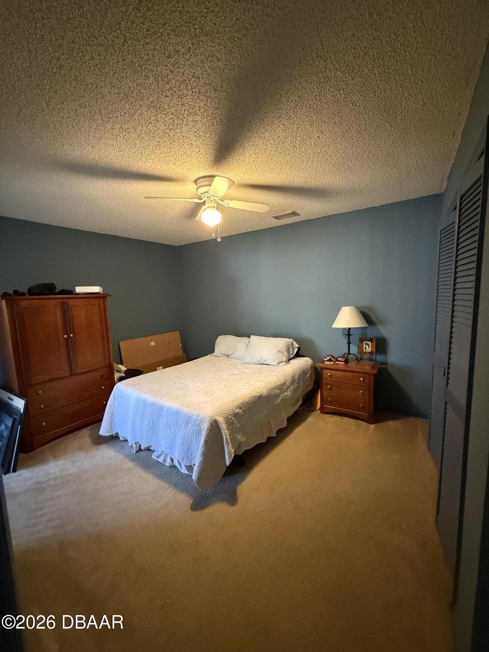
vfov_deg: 102.1
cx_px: 244
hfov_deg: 85.7
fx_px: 264
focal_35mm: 14
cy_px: 326
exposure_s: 1/60
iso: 1000
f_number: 2.2
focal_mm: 2.22
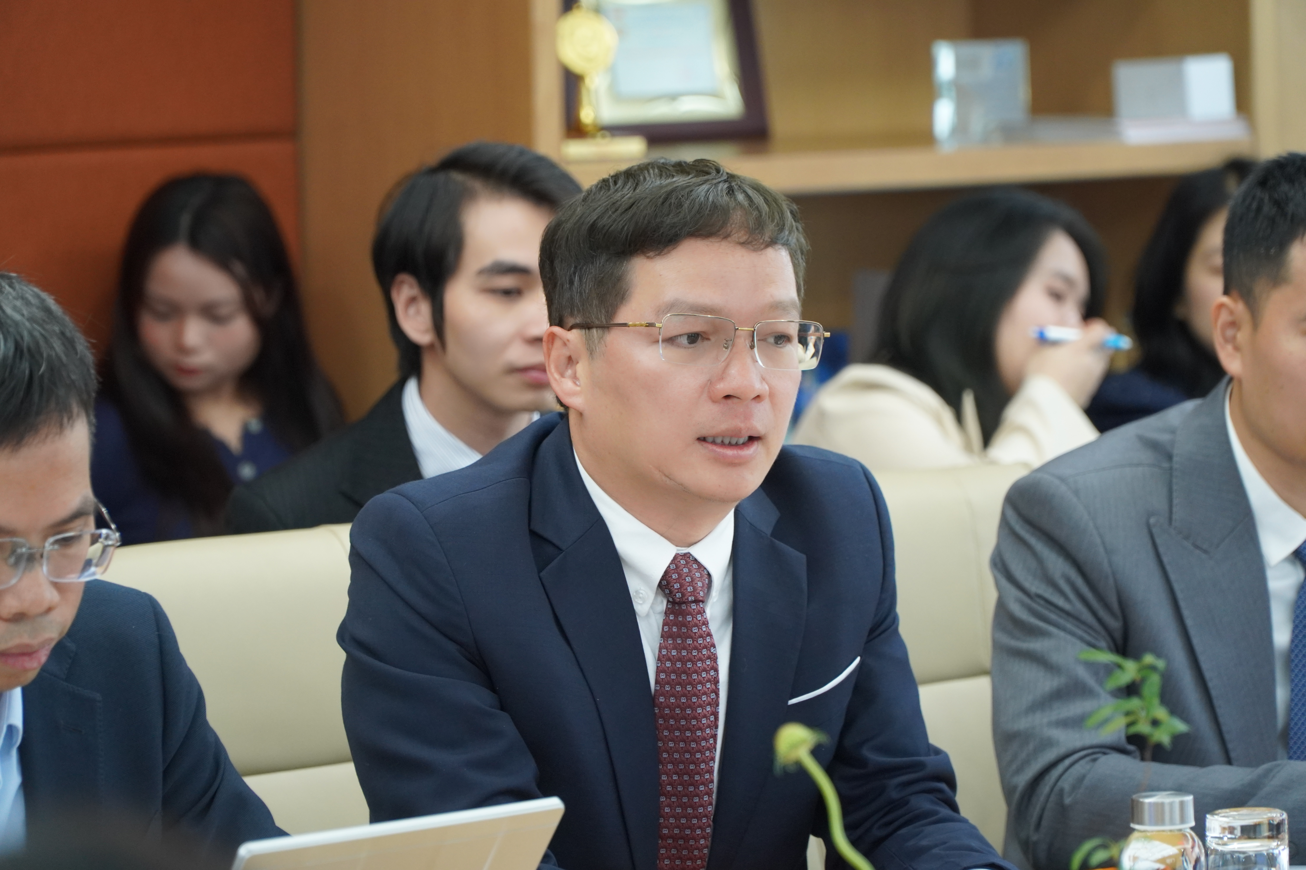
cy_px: 435
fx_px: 5604
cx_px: 653
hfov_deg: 13.3
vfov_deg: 8.9
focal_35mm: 154
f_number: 4
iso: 1250
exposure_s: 1/100
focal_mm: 103
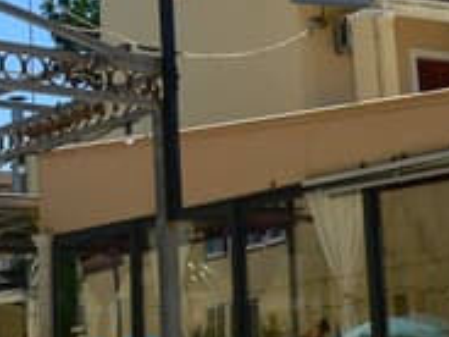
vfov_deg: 15.6
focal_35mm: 94
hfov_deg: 19.5
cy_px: 42
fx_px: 1219
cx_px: -105
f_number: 5.2
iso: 80
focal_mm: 6.1
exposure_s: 1/500
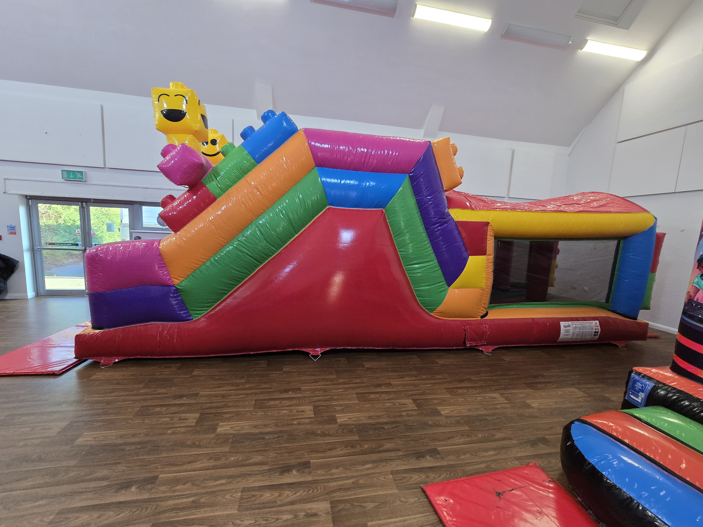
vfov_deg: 89.9
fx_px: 264
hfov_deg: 106.2
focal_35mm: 13
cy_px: 264
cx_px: 352
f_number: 2.2
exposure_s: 1/50
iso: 320
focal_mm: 2.2
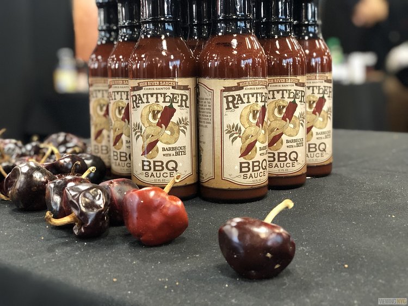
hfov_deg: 36.8
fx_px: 613
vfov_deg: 28.0
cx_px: 204
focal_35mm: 52
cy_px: 153
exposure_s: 1/24
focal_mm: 6
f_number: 2.4
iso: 160
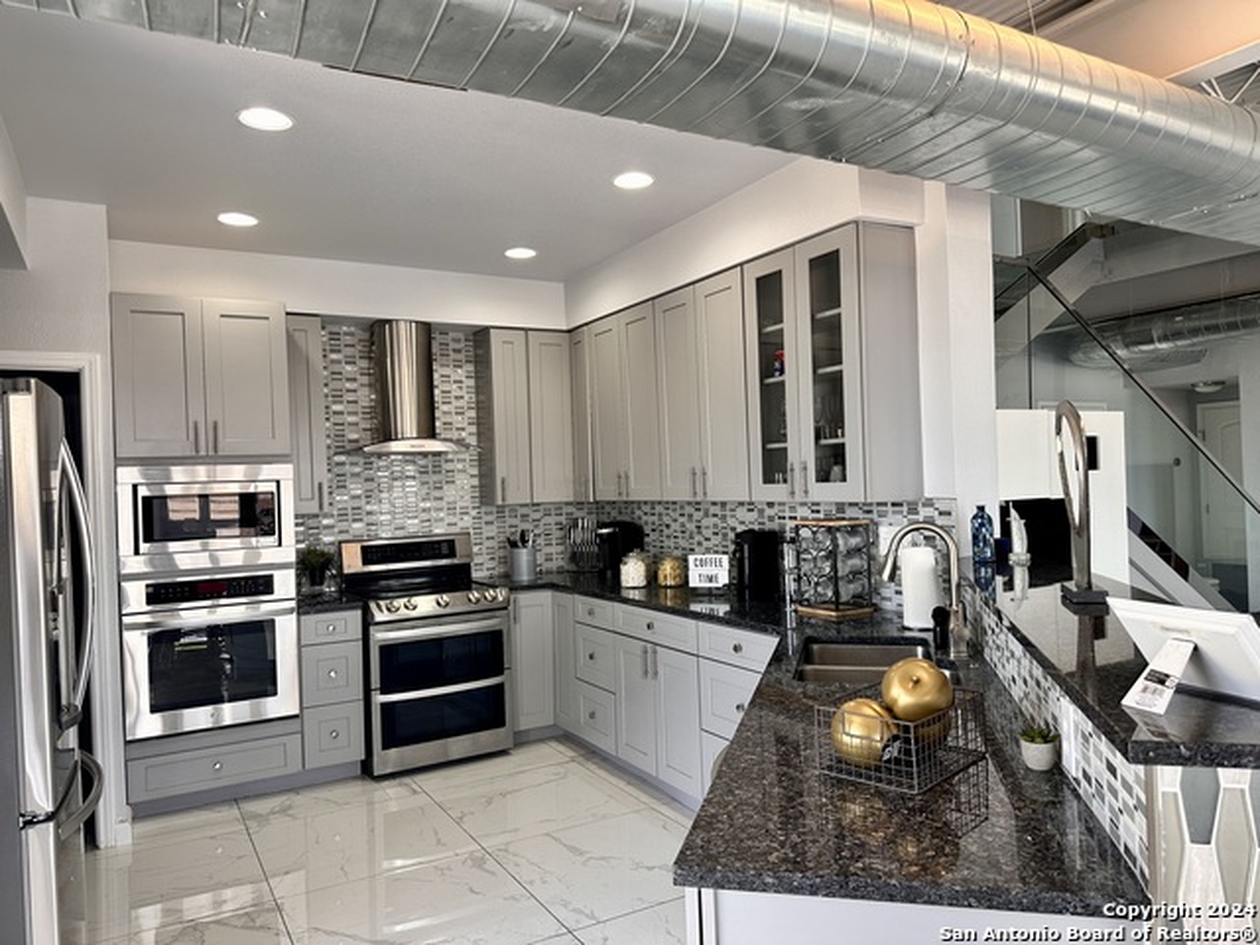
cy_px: 472
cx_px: 630
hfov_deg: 71.6
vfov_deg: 56.8
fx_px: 874
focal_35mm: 24
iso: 100
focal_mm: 6.86
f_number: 1.78
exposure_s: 1/120
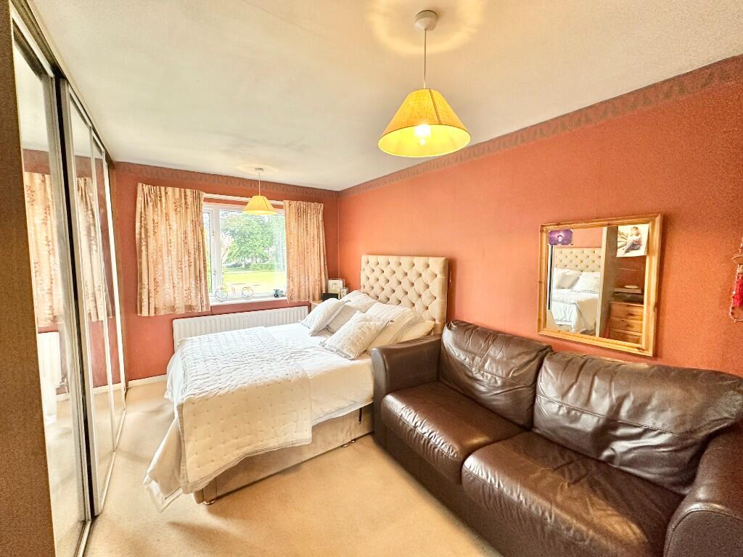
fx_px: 300
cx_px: 372
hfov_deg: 102.1
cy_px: 278
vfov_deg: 85.7
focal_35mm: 14
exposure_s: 1/99
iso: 200
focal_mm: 2.22
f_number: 2.2
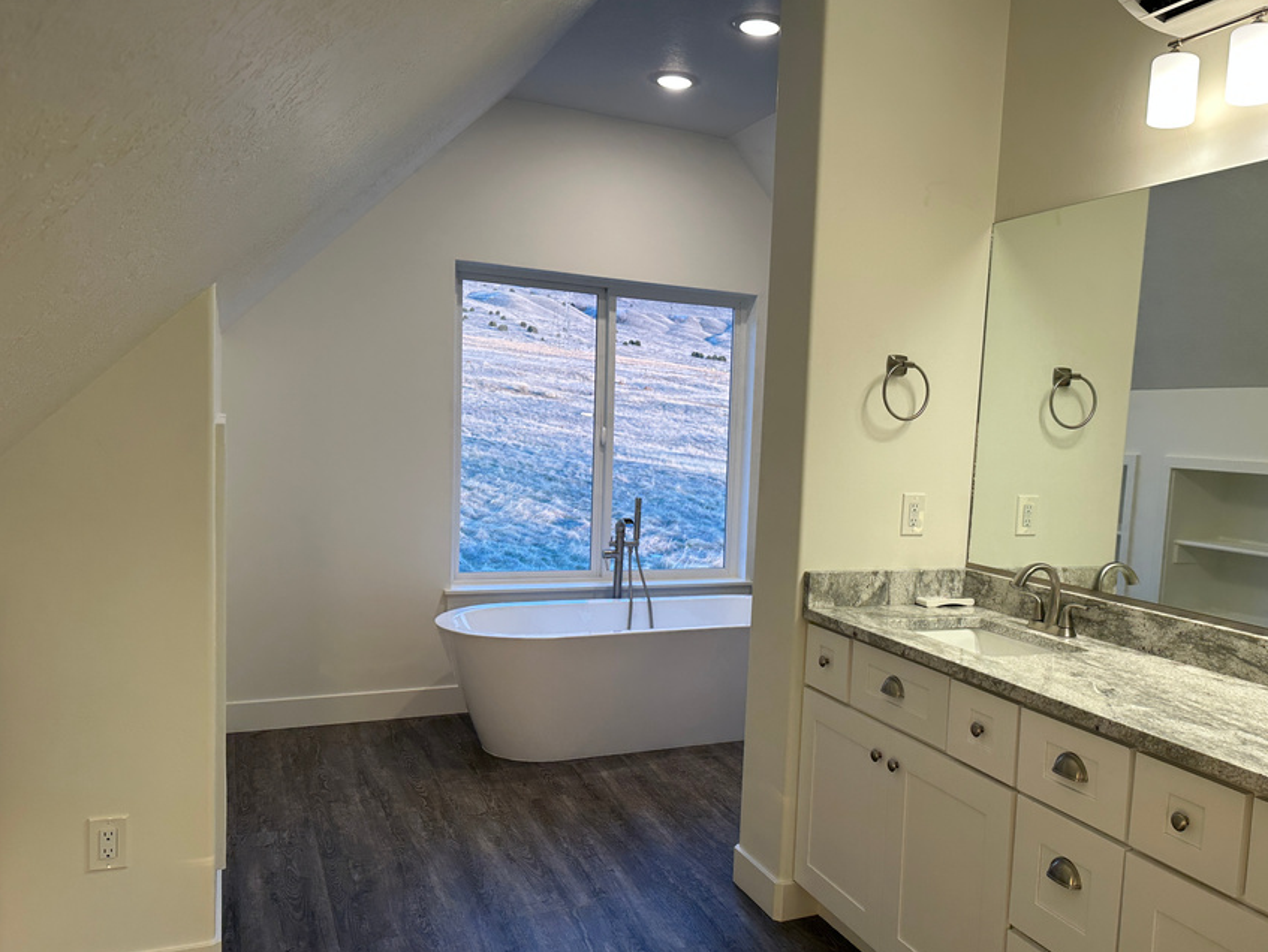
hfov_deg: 61.1
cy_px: 528
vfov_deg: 48.2
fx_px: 1063
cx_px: 765
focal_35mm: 29
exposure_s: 1/120
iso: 80
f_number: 1.78
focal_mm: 6.86
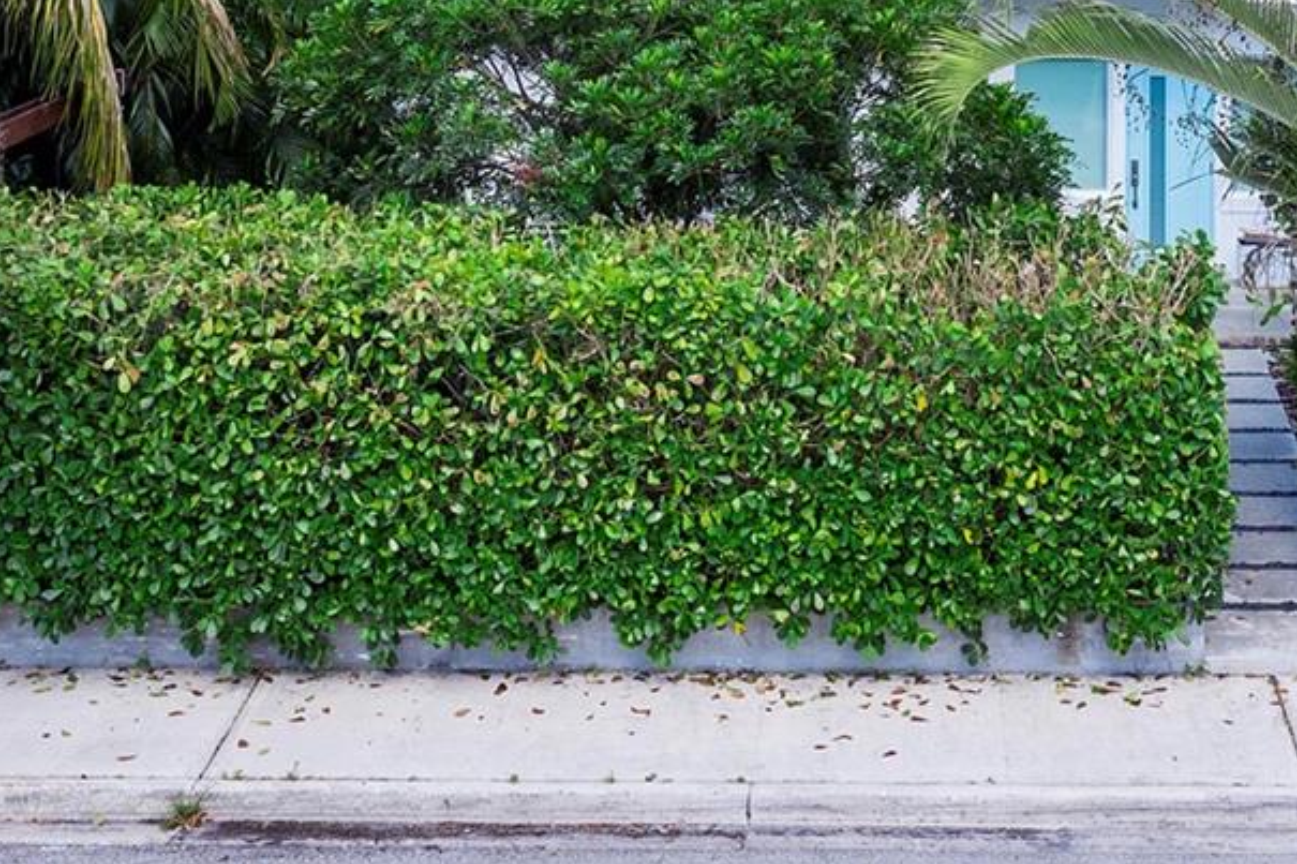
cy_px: -267
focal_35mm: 74
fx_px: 2665
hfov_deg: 27.2
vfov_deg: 17.3
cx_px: 885
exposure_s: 1/100
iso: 100
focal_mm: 10.26
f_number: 8
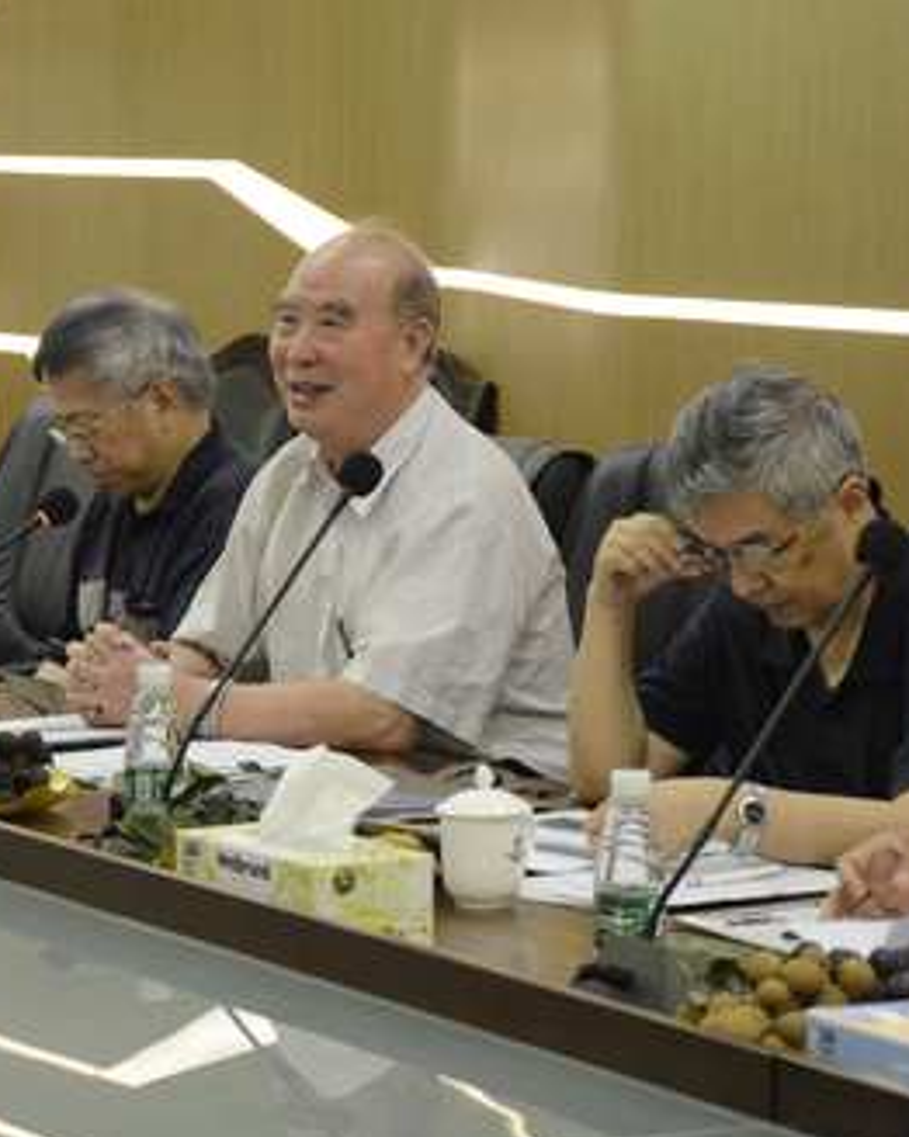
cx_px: 330
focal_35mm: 149
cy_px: 515
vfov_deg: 12.9
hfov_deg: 10.3
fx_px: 5015
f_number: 5
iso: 3200
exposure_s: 1/60
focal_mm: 58
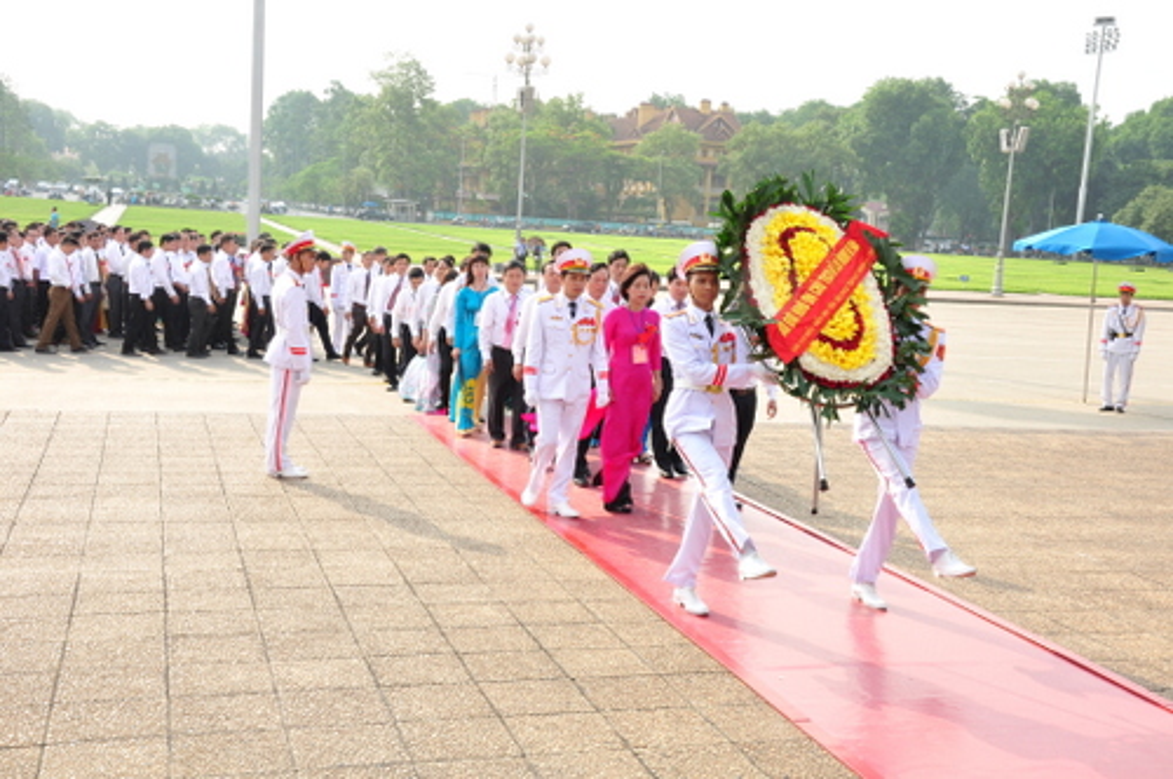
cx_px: 586
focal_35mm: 42
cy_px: 390
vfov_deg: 31.8
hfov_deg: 46.5
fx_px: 1367
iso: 250
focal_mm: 28
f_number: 13
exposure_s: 1/80
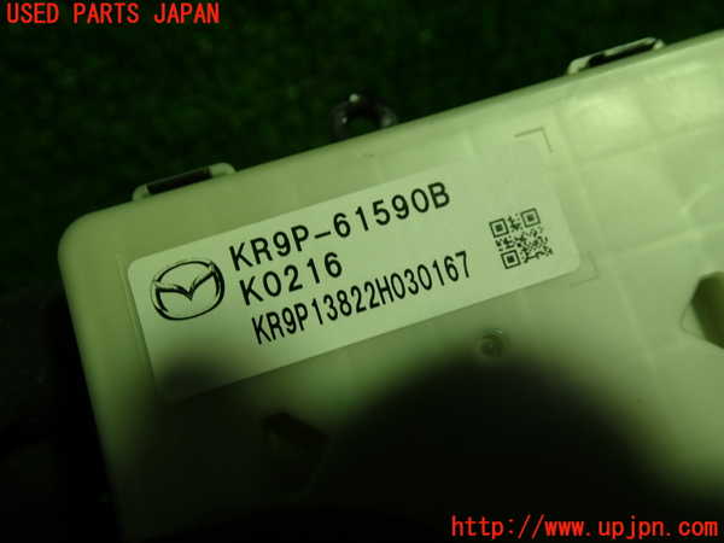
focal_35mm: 30
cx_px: 362
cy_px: 272
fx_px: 627
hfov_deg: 60.0
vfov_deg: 46.8
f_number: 2.3
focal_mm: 5.4
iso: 100
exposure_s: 1/80
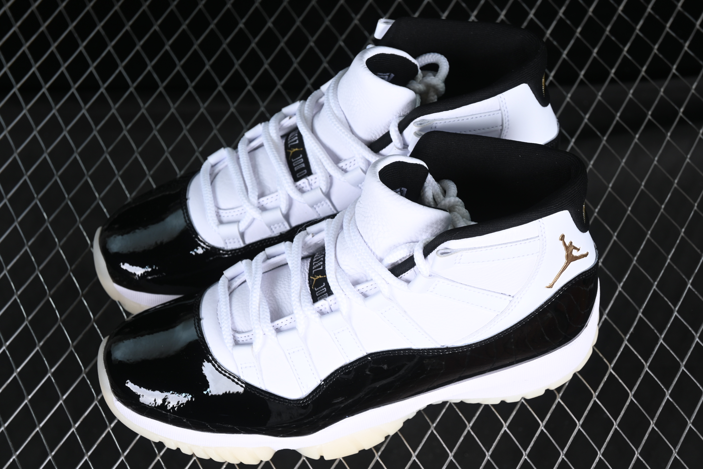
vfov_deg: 18.2
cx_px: 352
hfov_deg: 27.0
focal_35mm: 75
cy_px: 234
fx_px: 1464
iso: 160
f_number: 6.3
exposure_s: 1/60
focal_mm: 50
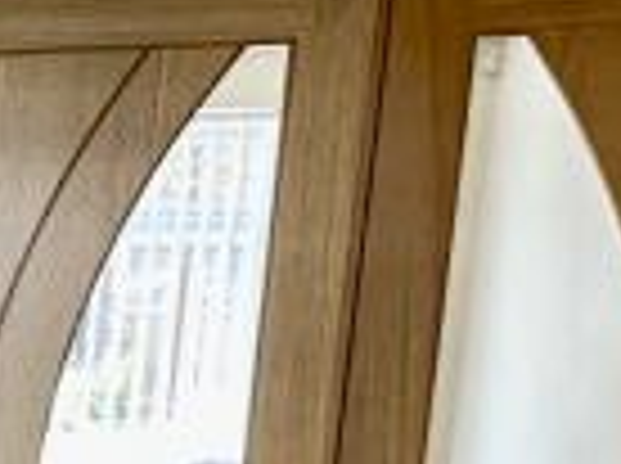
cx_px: -1058
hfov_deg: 12.4
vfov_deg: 13.8
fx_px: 1862
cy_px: 541
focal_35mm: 104
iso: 200
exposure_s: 1/100
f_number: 2.2
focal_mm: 2.22
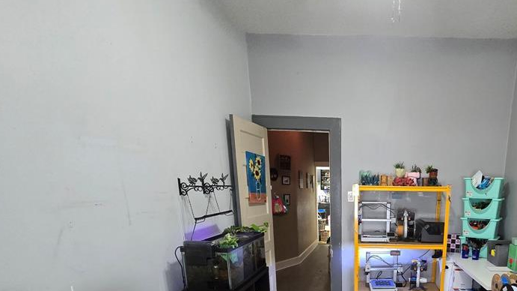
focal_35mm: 21
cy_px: 268
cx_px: 375
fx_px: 288
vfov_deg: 47.4
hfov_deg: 78.8
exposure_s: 1/60
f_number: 2.2
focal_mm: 2.2
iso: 800
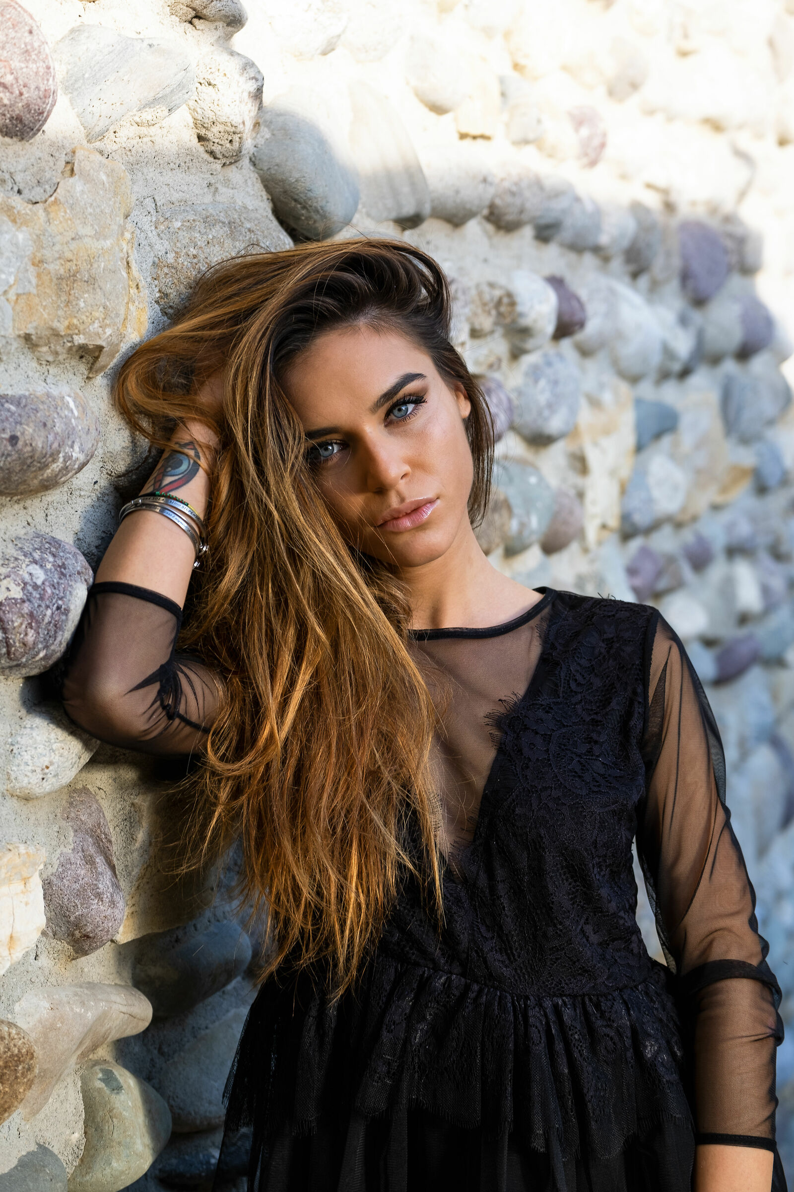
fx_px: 2481
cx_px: 397
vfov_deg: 27.0
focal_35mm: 75
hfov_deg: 18.2
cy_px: 596
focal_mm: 50
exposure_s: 1/200
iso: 80
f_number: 3.6
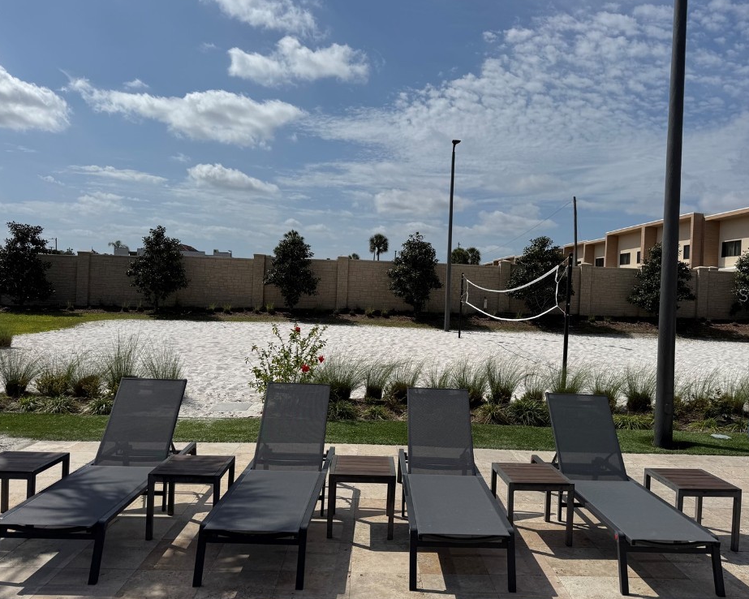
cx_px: 400
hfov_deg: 66.0
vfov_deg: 54.9
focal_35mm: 26
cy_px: 295
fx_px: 576
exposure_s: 1/12346
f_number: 1.78
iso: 80
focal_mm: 6.76
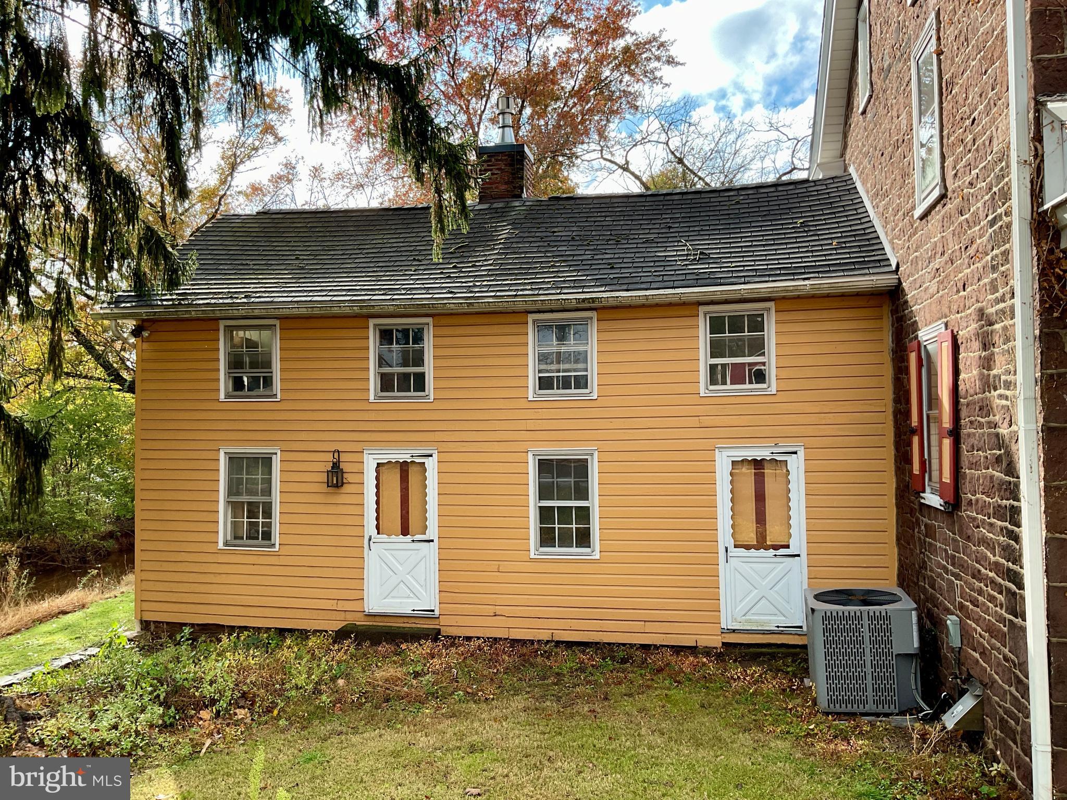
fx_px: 894
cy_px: 400
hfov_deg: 61.7
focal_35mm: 29
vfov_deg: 48.2
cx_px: 534
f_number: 1.8
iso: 16
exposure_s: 1/491
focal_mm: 3
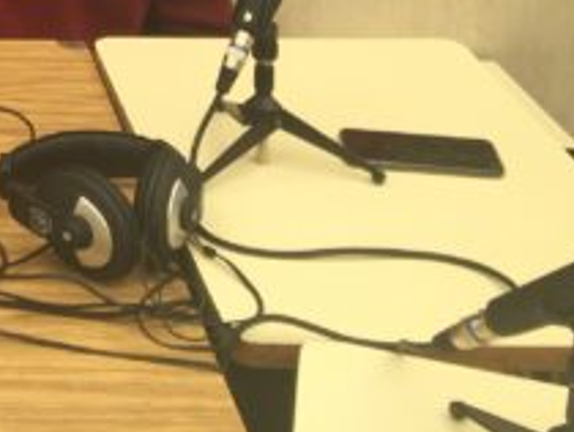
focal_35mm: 106
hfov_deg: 16.8
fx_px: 1760
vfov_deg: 12.7
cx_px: -287
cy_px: -350
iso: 32
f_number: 2.2
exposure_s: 1/659
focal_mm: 4.15
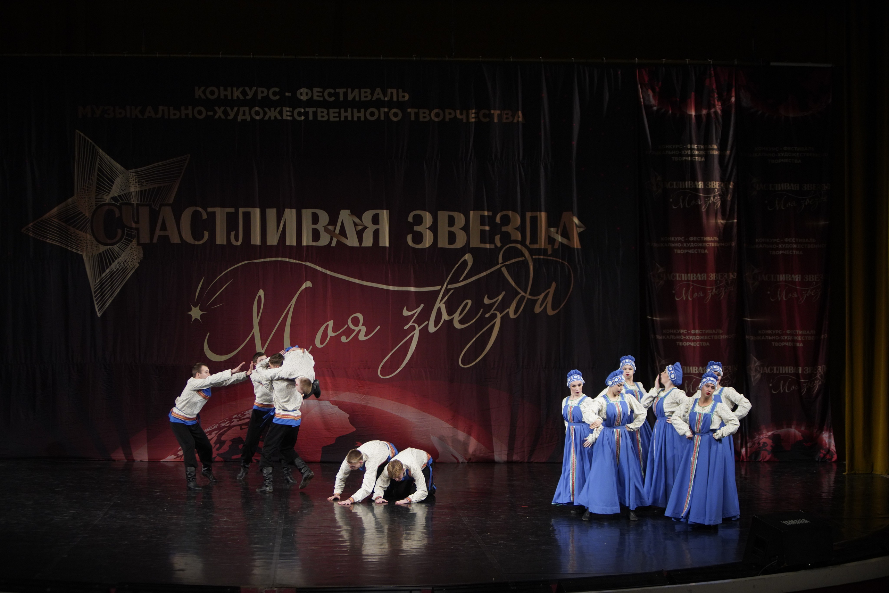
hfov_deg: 27.0
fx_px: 1852
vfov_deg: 18.2
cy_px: 296
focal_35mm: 75
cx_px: 444
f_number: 2.8
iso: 2000
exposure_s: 1/500
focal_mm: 75
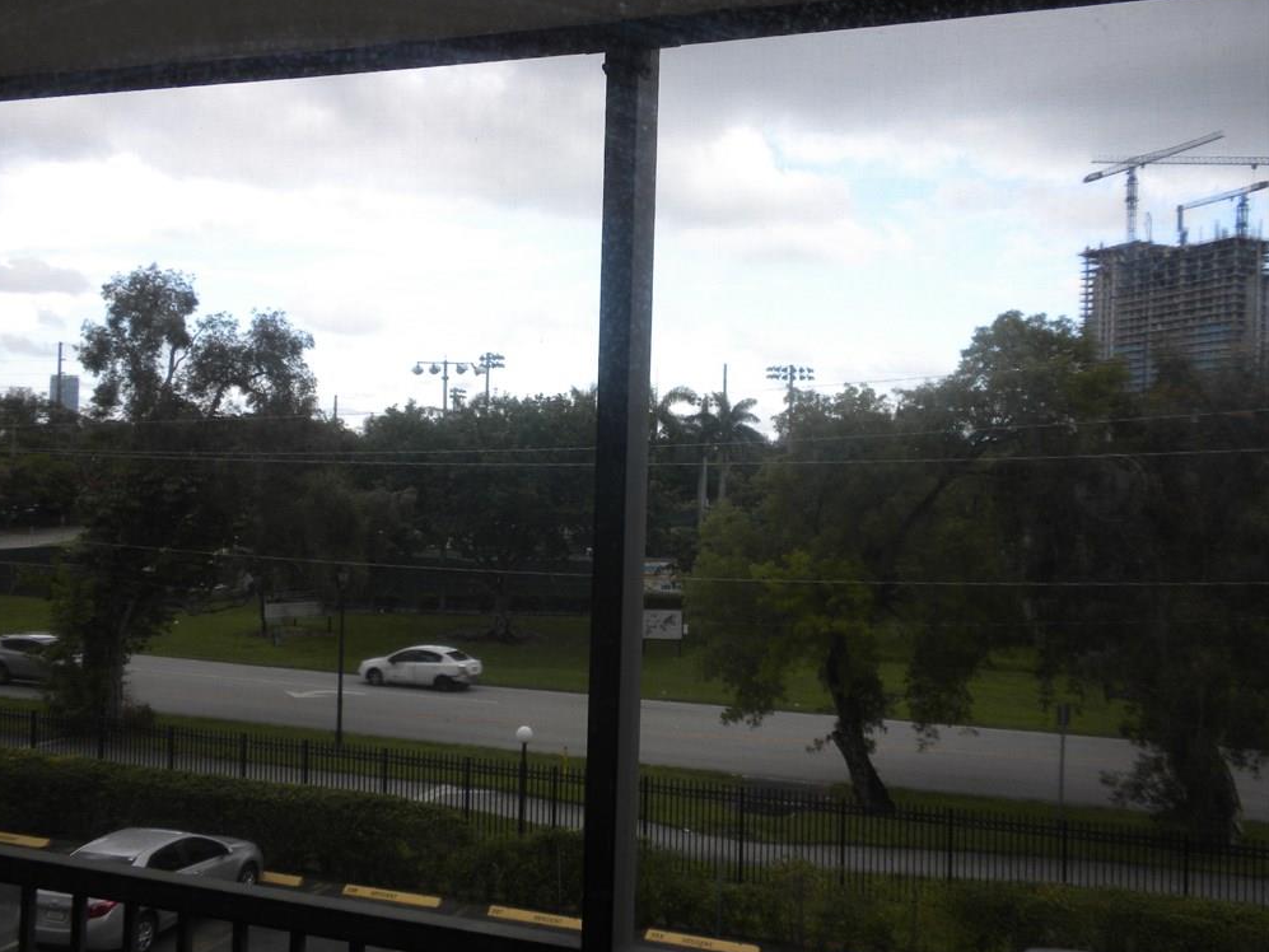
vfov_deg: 37.7
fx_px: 1393
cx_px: 620
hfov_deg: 49.0
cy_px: 473
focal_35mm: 38
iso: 64
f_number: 3.5
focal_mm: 6.6
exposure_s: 1/126
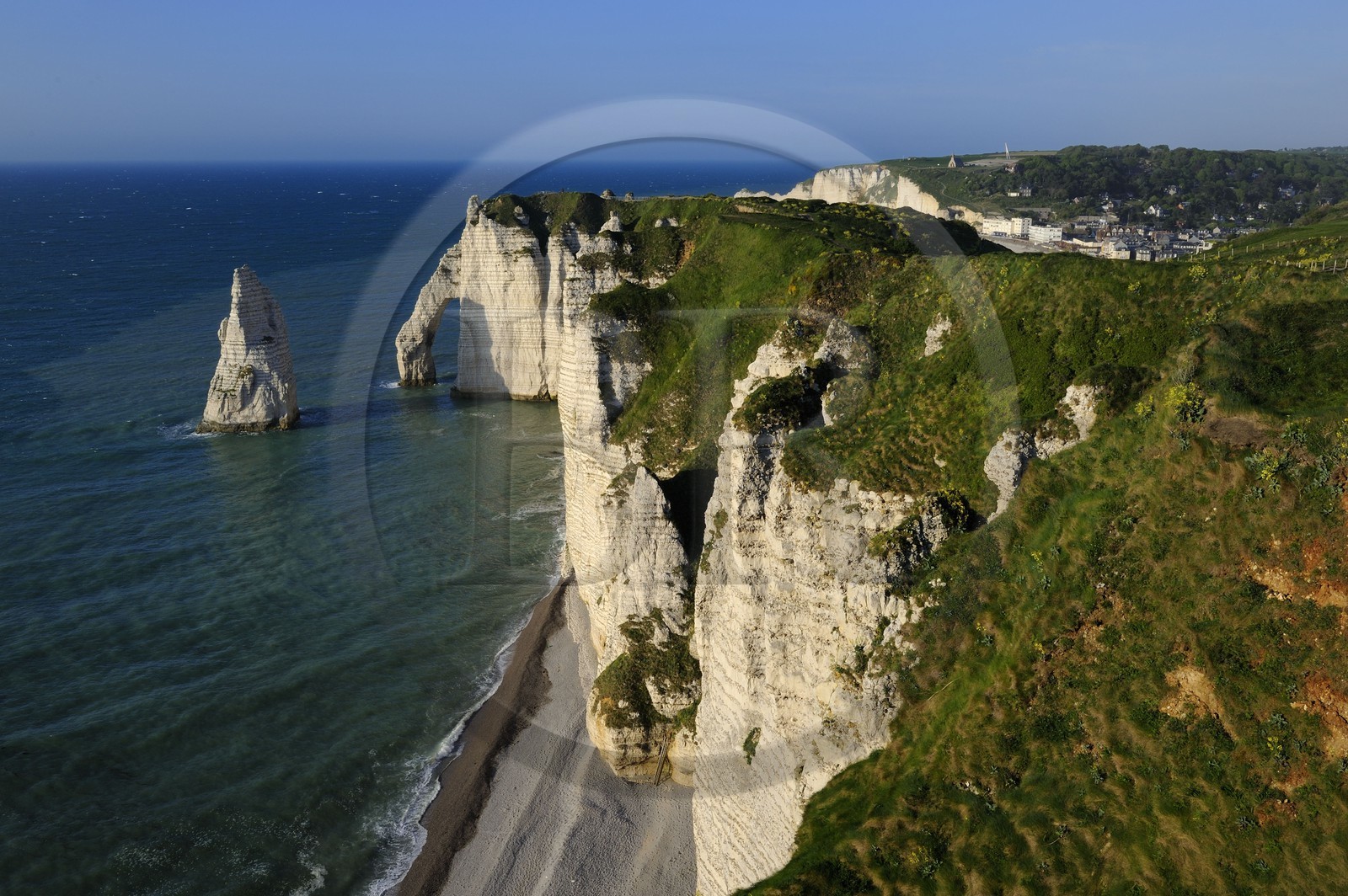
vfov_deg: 42.3
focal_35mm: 31
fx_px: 1160
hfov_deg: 60.3
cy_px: 448
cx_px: 674
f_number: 13
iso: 200
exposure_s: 1/250
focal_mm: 31
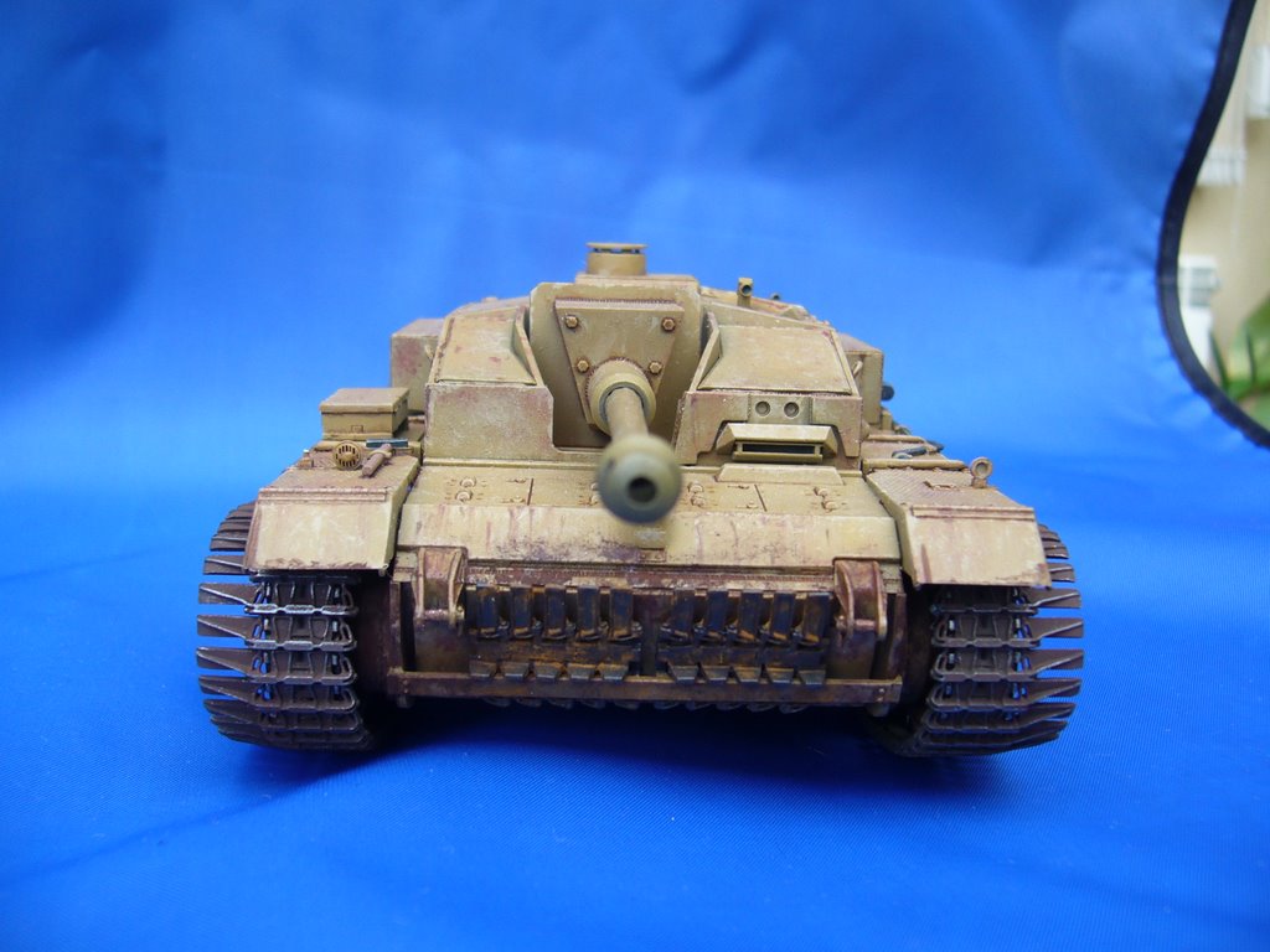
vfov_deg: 40.7
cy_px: 476
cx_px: 635
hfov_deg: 52.6
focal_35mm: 35
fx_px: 1284
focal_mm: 5.8
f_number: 2.8
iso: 80
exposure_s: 1/30
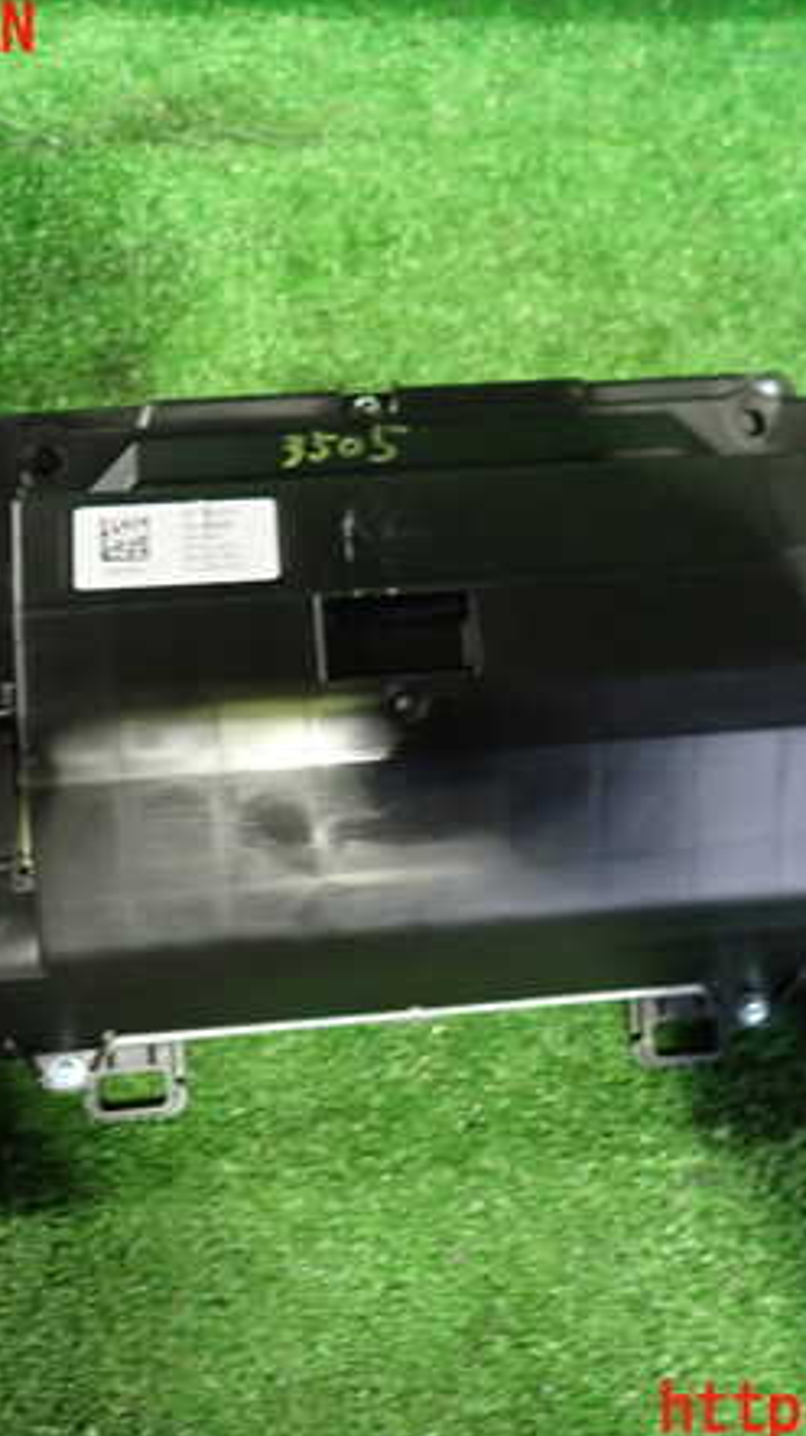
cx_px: 419
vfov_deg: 54.0
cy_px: 721
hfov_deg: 31.9
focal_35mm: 37
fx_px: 1408
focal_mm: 4.5
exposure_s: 1/30
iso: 800
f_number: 2
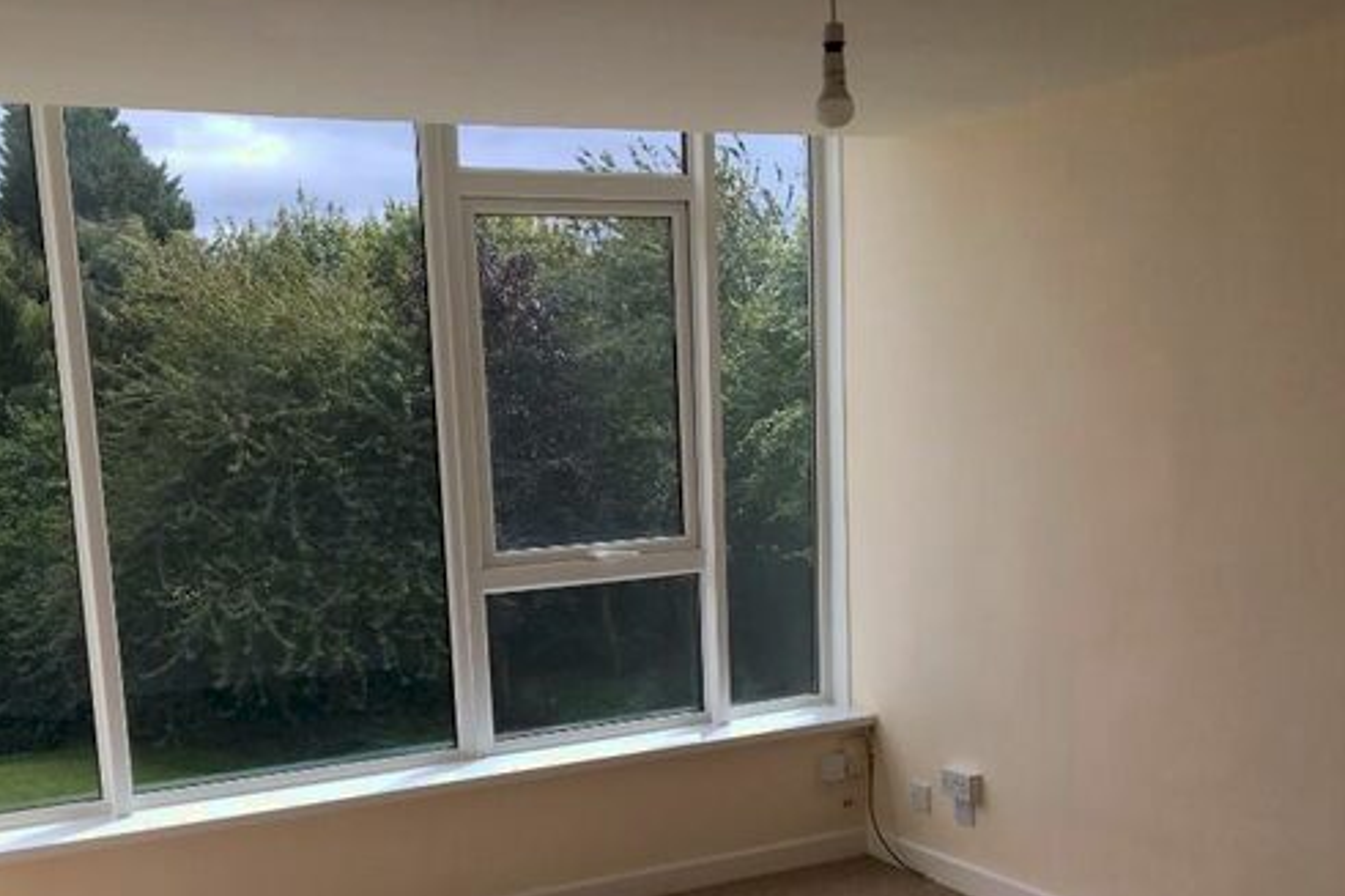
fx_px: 1606
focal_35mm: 43
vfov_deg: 30.5
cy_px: 695
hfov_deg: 45.4
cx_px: 685
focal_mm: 4.15
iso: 25
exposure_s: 1/447
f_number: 2.2
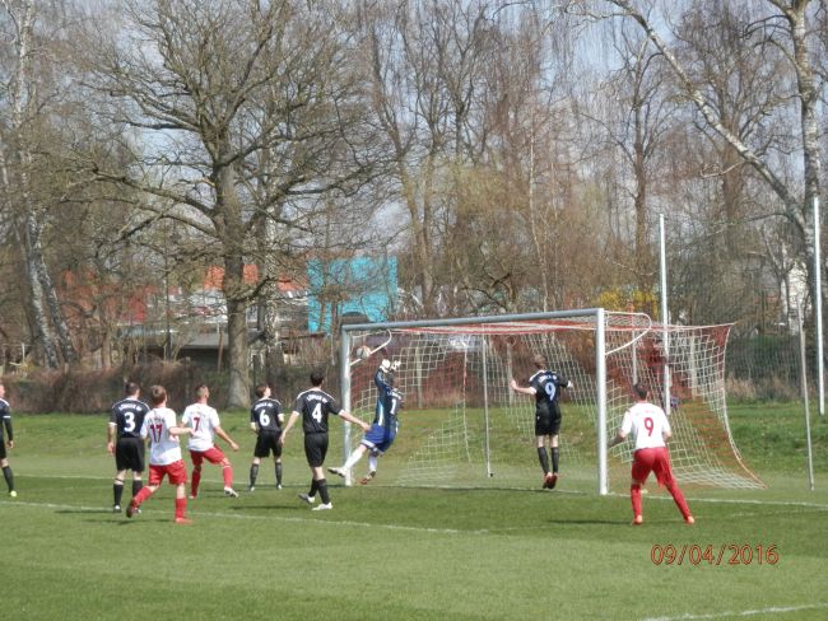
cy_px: 310
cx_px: 414
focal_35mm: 116
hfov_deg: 17.0
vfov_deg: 12.8
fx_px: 2776
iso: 125
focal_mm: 20.9
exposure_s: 1/500
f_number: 5.2
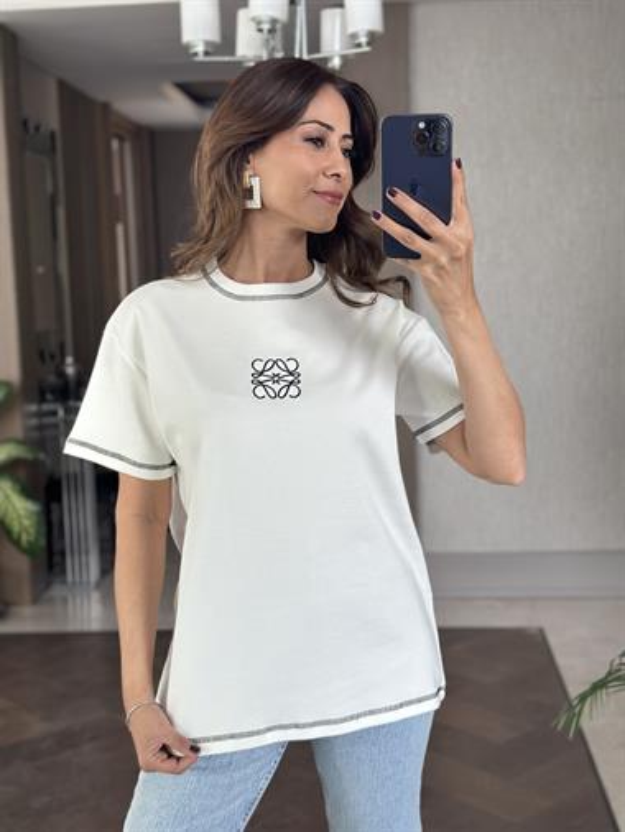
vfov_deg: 39.6
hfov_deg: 30.3
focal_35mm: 48
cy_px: 416
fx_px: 1155
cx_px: 312
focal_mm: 6.86
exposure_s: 1/165
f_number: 1.78
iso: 125
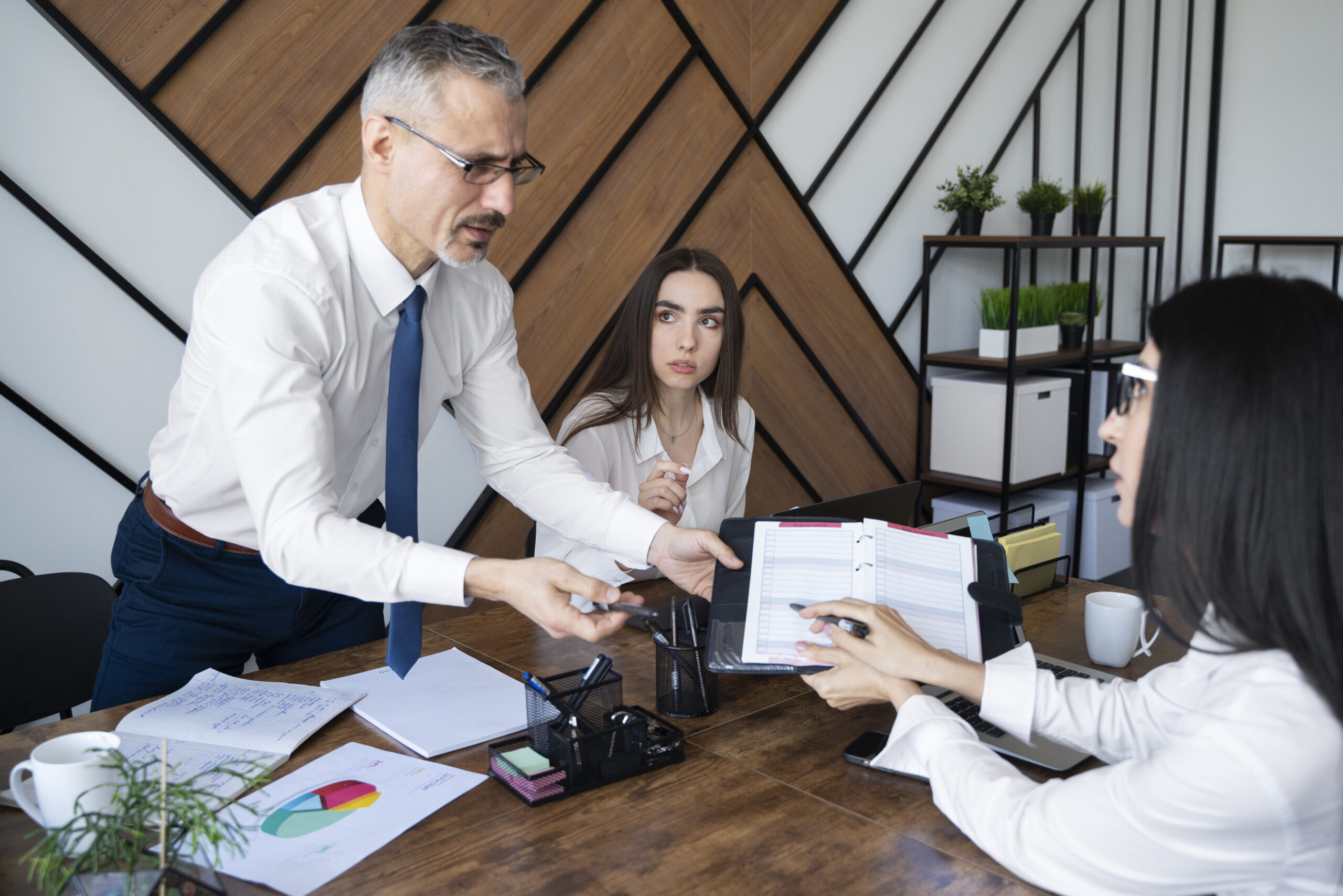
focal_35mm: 32
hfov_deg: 58.7
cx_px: 672
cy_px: 448
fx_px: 1194
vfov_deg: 41.1
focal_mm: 32
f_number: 3.5
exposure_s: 1/250
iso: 800
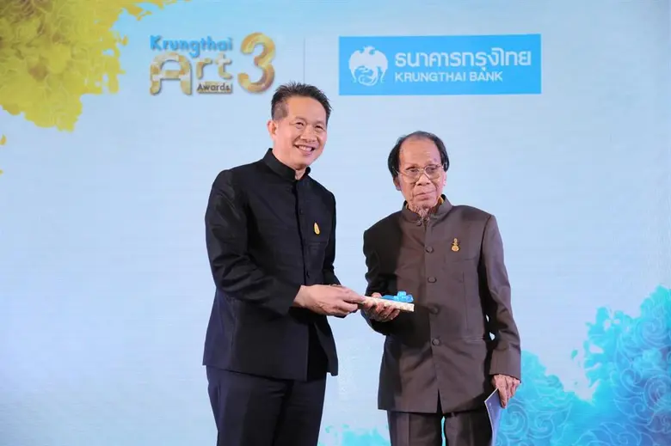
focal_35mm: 75
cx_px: 336
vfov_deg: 18.2
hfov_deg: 27.0
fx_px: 1397
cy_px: 223
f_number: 5.6
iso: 1250
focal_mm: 75
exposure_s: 1/160
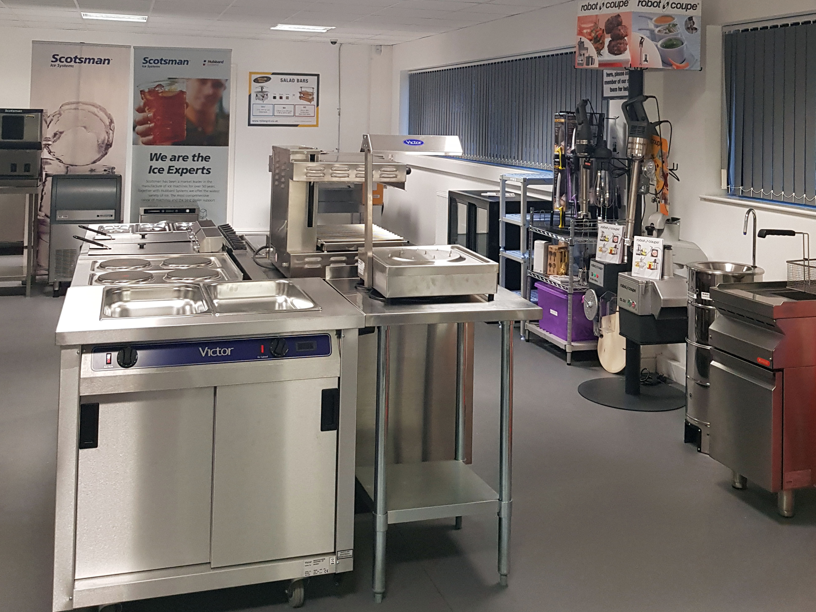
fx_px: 636
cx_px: 399
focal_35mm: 27
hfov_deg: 65.3
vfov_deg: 51.4
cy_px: 308
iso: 125
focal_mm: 4.2
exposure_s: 1/50
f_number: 1.7
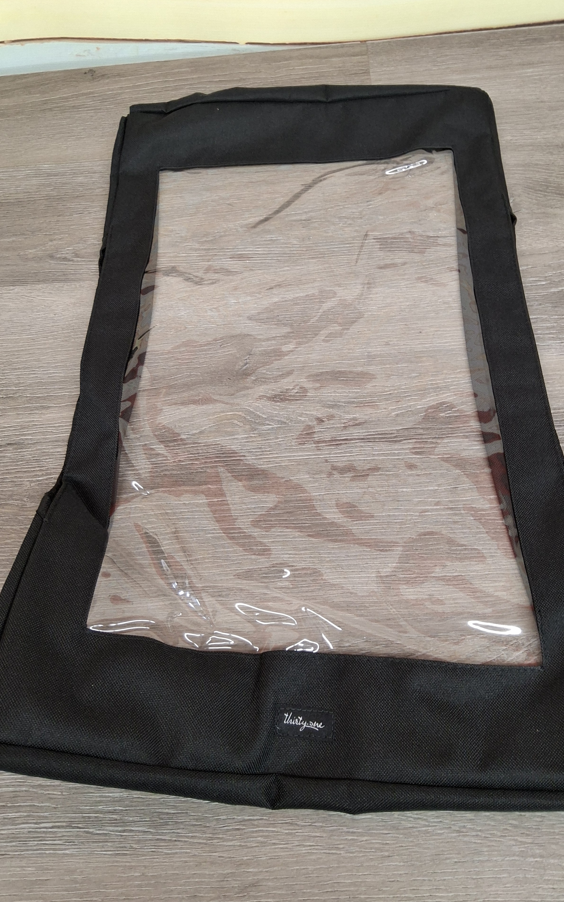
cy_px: 443
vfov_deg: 68.4
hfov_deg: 46.0
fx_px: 664
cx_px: 311
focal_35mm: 27
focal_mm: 3.08
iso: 250
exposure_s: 1/40
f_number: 2
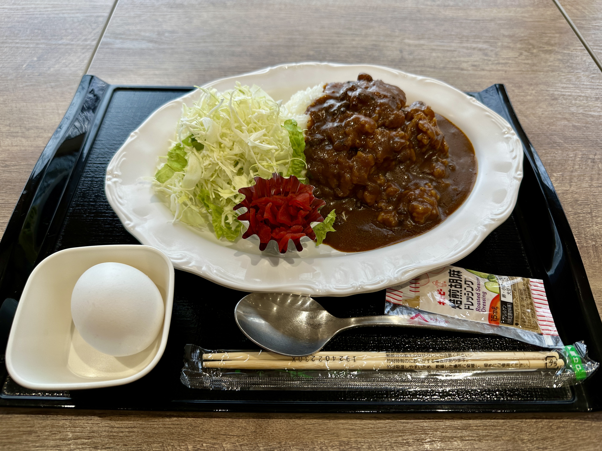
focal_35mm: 24
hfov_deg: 71.6
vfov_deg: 56.8
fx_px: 417
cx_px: 301
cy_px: 226
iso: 80
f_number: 1.78
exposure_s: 1/399
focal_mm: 6.86
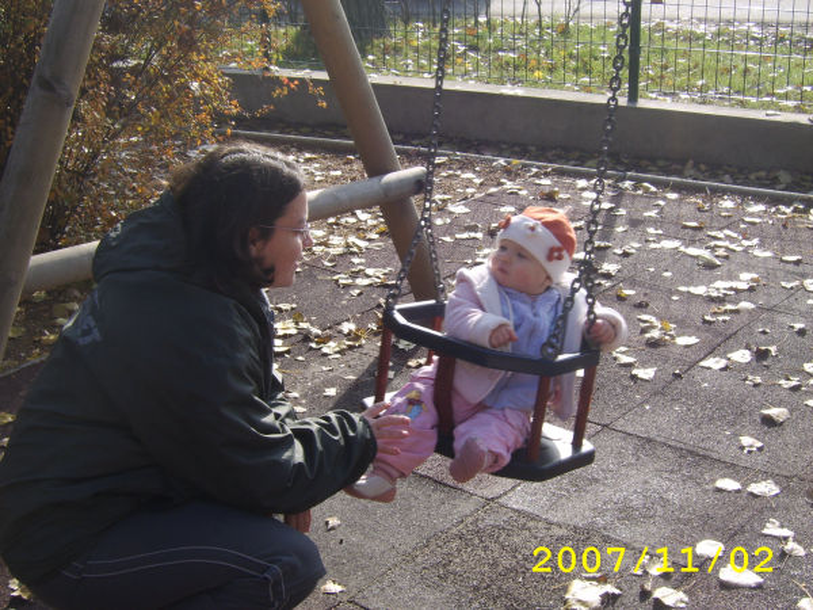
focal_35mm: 46
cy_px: 305
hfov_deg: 41.2
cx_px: 406
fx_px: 1080
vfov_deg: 31.5
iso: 71
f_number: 6.7
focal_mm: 11.93
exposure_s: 1/114
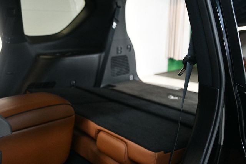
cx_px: 123
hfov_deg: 53.2
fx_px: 246
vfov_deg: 36.8
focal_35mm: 36
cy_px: 82
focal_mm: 24
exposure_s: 1/80
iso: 3200
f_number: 3.8
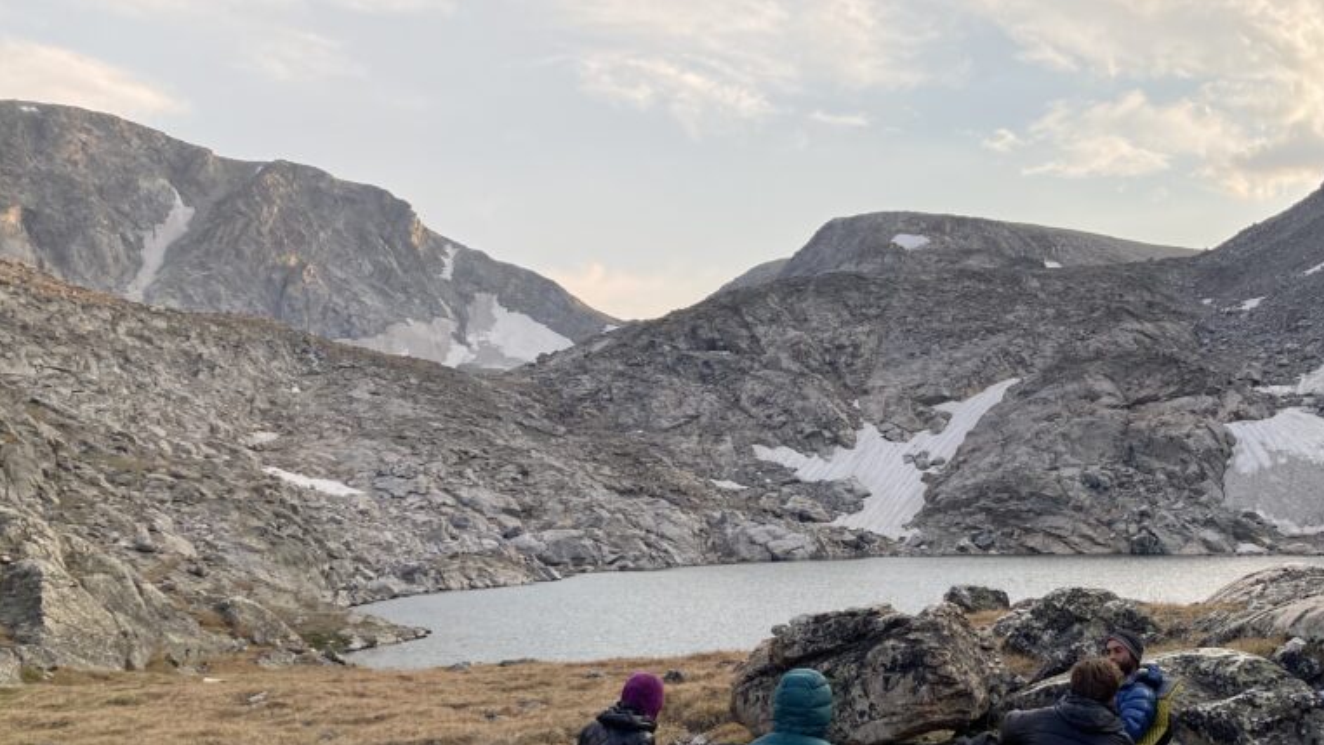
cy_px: 637
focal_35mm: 41
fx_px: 1440
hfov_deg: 48.5
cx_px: 886
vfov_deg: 28.2
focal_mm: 3.99
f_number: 1.8
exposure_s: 1/1156
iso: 20
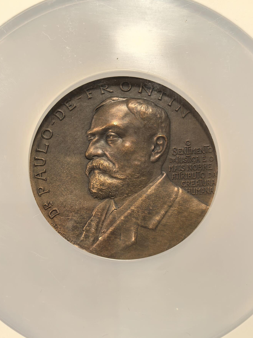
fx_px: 536
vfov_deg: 34.9
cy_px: 169
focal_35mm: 55
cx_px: 127
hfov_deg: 26.6
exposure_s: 1/50
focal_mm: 6.98
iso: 160
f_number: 2
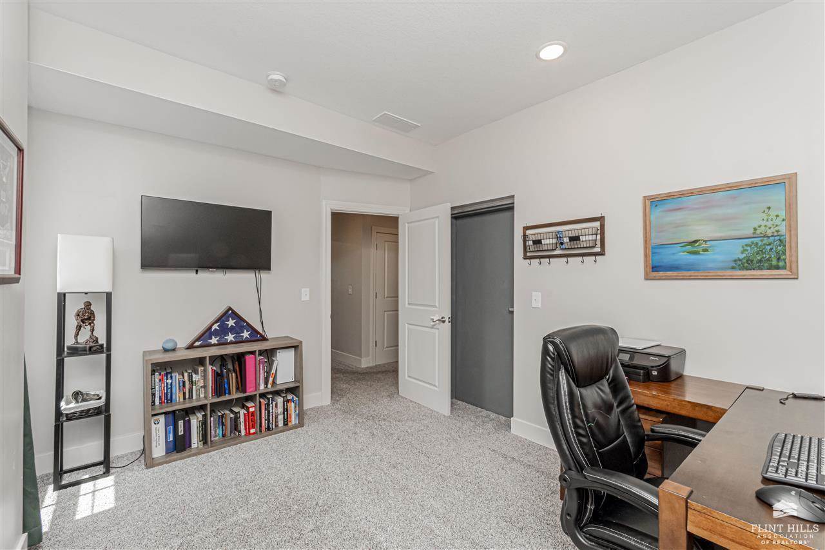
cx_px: 412
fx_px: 344
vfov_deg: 77.3
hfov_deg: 100.4
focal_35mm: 15
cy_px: 275
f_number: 13
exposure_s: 1/60
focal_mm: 10
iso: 1600
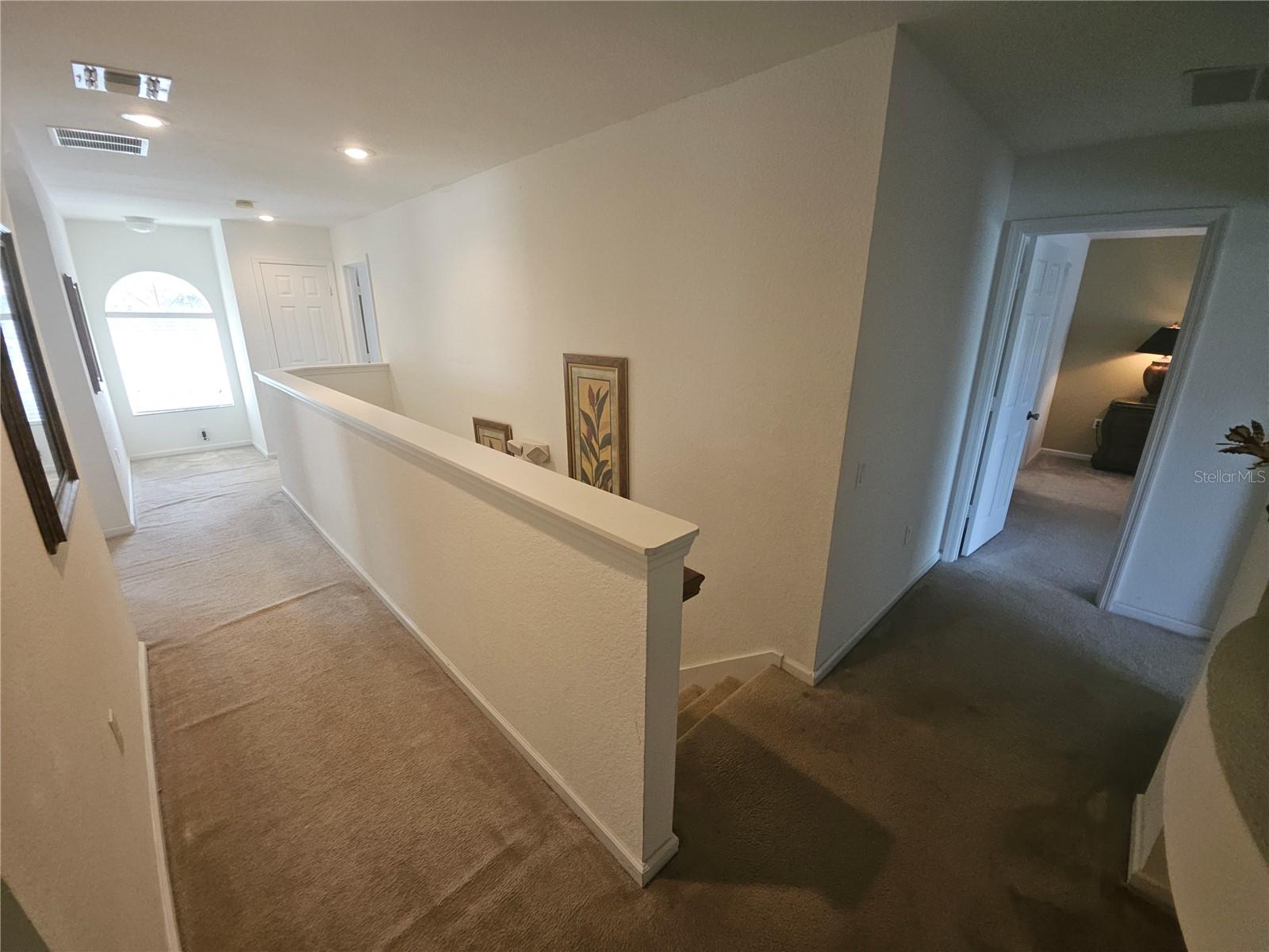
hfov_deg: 106.2
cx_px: 634
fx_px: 477
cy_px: 476
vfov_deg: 89.9
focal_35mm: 13
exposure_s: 1/60
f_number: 2.2
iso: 160
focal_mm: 1.7
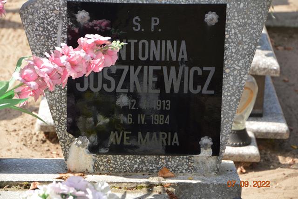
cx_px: 149
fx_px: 1142
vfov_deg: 9.9
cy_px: 100
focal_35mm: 138
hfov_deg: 14.9
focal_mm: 92
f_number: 5.6
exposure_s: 1/125
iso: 110
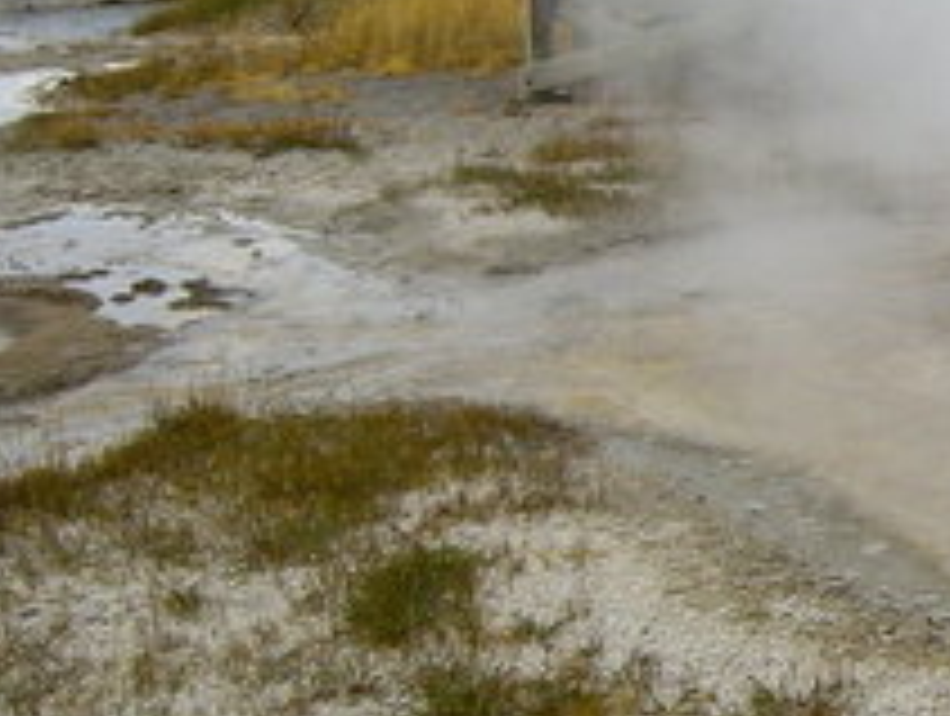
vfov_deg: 12.9
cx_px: 1292
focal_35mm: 115
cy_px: 225
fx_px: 3161
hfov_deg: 16.1
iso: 100
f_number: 4.3
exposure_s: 1/400
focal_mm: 6.2
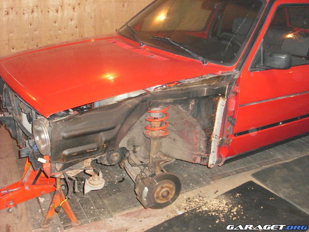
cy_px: 116
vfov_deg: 37.7
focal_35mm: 38
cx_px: 154
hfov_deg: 49.0
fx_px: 339
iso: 400
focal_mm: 6.3
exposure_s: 1/45
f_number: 3
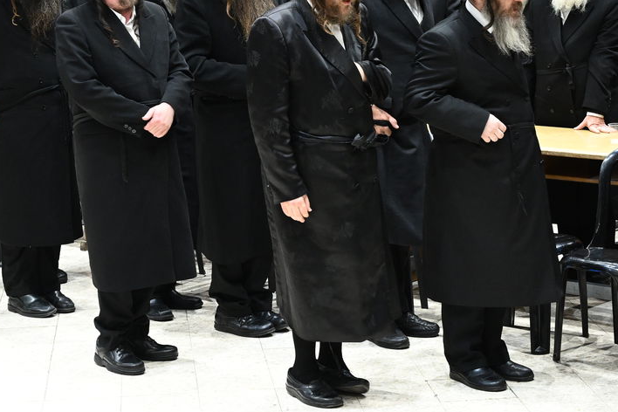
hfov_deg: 22.4
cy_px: 57
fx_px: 1562
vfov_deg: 14.9
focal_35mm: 91
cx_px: 279
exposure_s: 1/100
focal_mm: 46
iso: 4000
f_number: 5.6
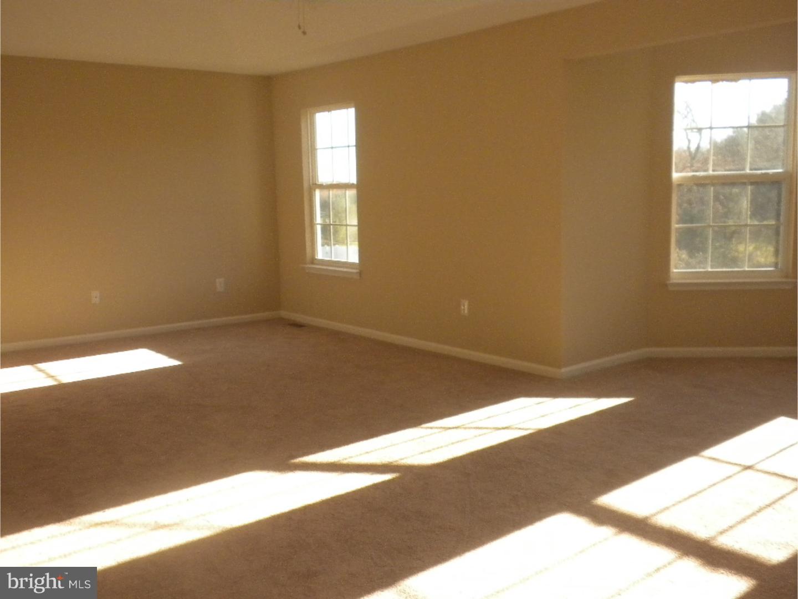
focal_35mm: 37
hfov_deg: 50.1
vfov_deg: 38.7
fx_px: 853
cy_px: 300
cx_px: 399
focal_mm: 6.6
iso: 395
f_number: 3.5
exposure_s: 1/629
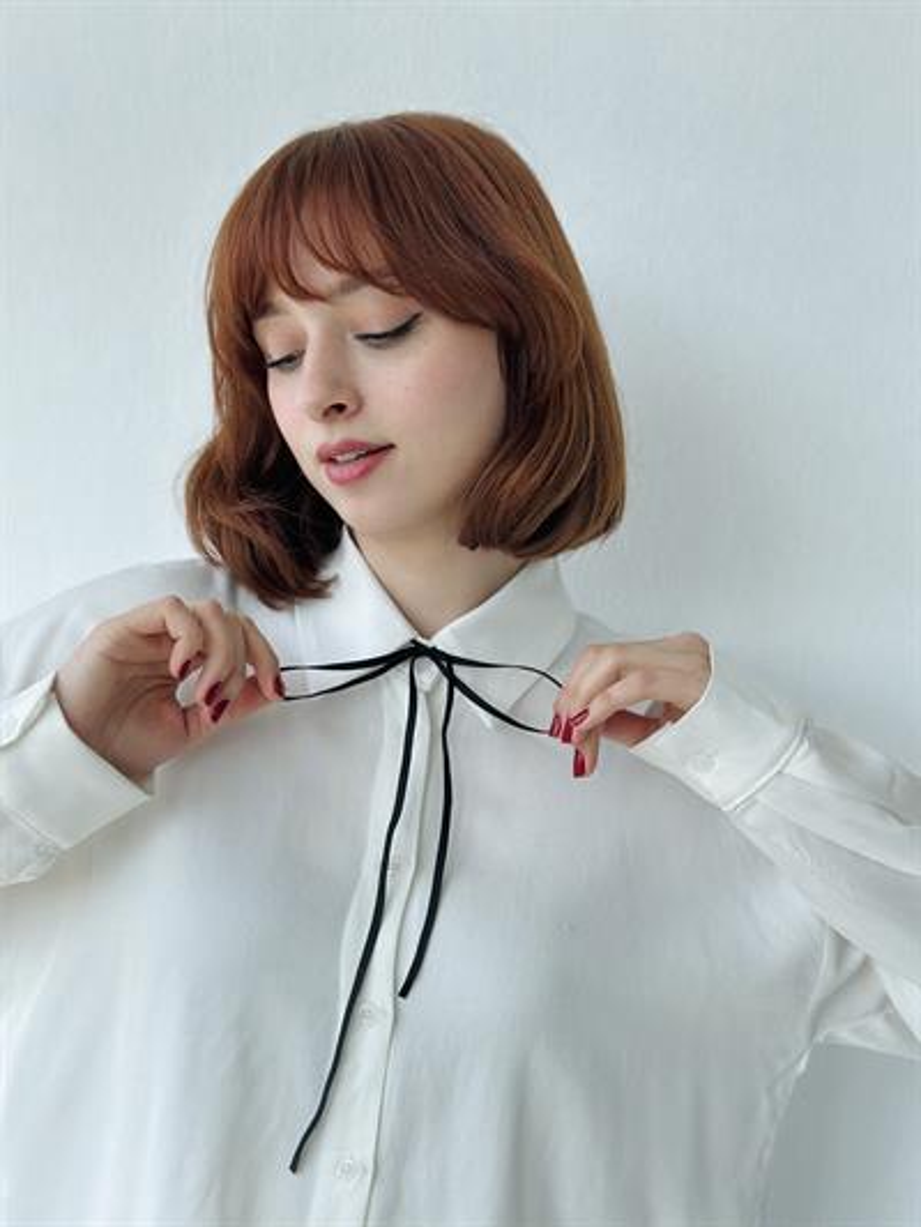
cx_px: 460
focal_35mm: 48
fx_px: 1702
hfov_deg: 30.3
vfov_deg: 39.6
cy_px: 614
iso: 80
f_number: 1.78
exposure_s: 1/690
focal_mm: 6.86
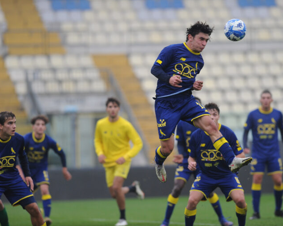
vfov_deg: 4.5
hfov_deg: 5.7
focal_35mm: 340
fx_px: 2846
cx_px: 162
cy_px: 113
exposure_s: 1/1600
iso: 2000
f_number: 3.5
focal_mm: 300
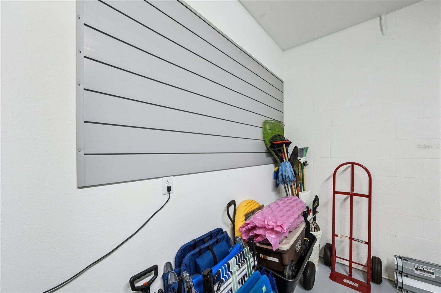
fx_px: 171
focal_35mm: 14
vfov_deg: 81.1
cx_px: 220
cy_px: 146
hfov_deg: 104.3
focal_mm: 14
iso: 400
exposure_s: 1/13
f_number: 8
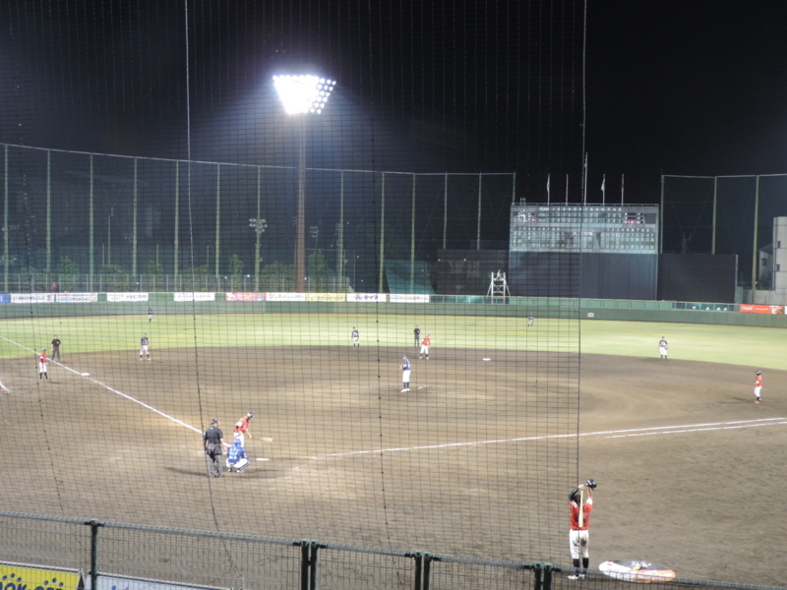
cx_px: 394
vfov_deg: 33.6
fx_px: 978
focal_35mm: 43
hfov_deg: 43.9
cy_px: 295
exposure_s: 1/20
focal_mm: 7.6
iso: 400
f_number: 3.4
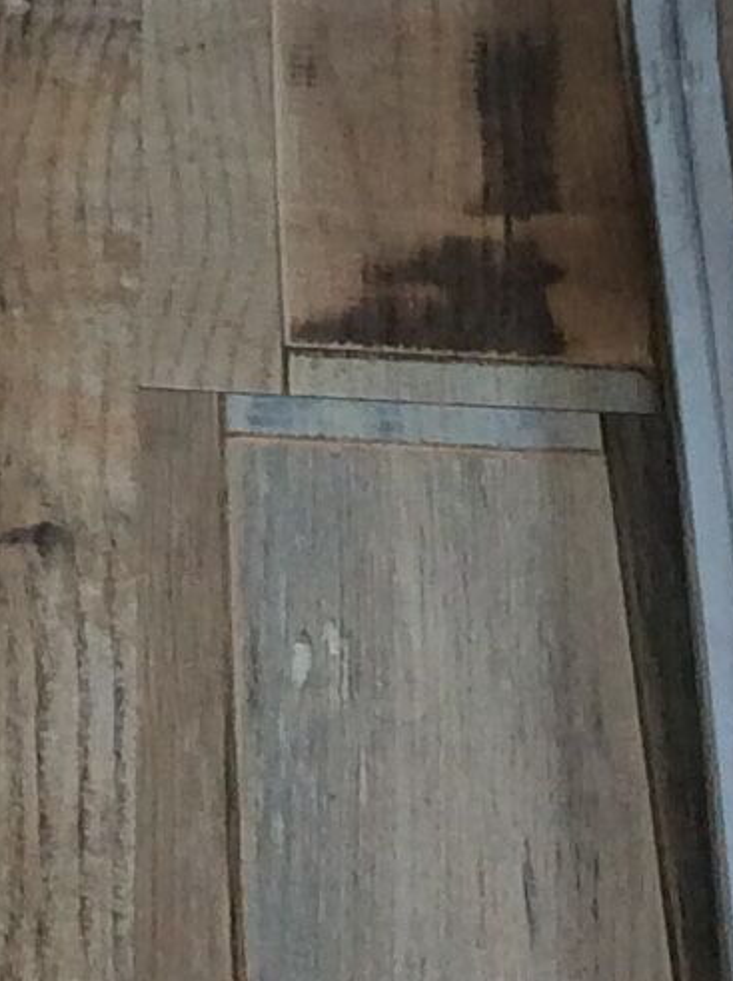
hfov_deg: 8.6
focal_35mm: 169
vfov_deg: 10.7
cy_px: -1011
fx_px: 4782
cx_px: -312
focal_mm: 3.3
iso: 50
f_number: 2.4
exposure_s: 1/25
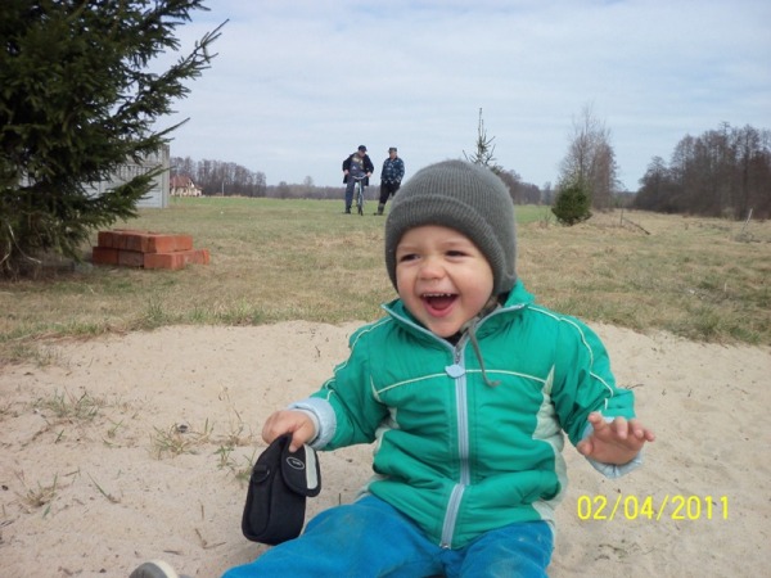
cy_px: 289
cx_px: 386
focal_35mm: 34
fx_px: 757
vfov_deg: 41.8
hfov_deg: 54.0
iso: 100
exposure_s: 1/125
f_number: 8.8
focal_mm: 5.7
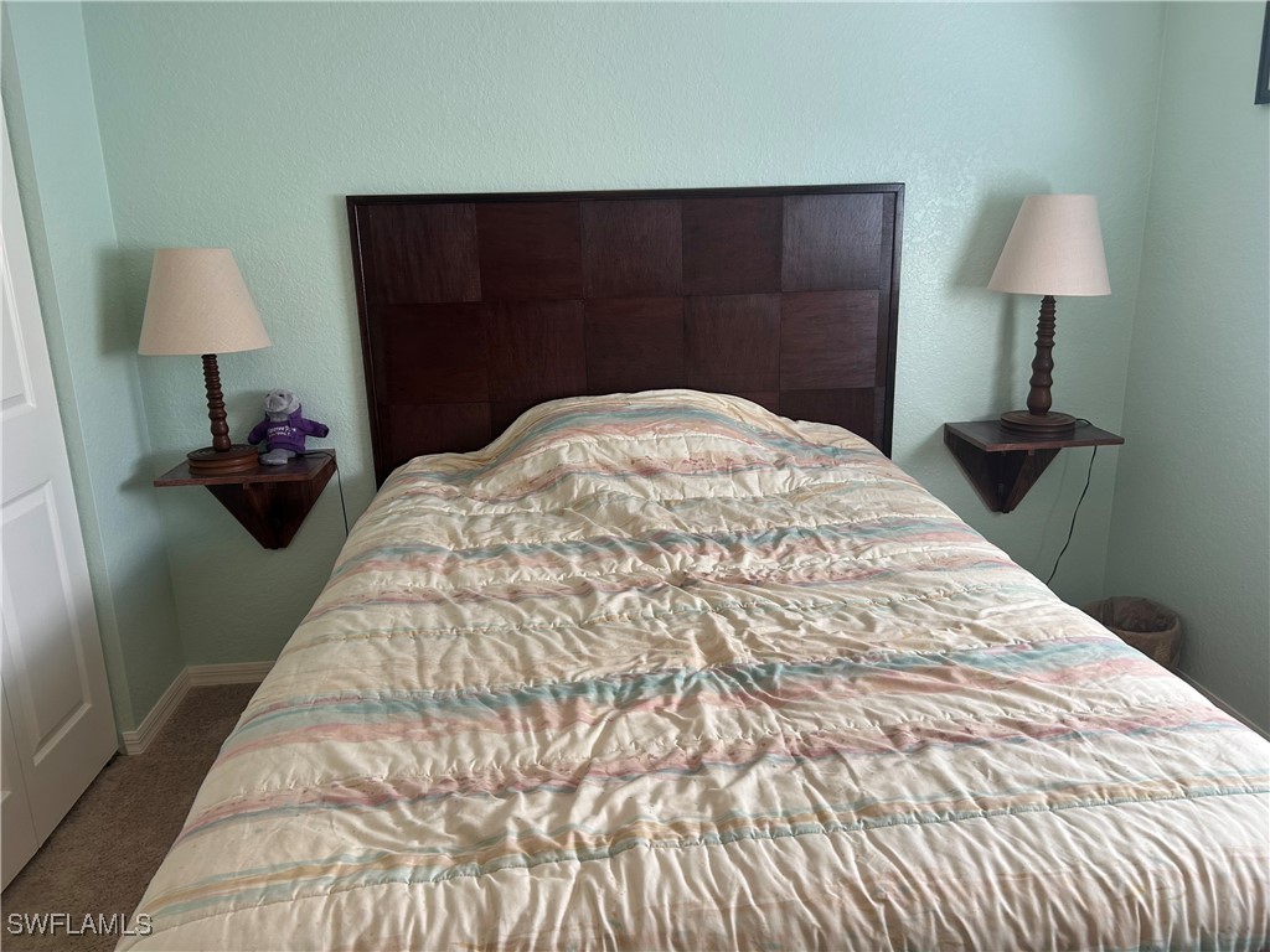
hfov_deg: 67.3
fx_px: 954
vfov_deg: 53.1
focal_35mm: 26
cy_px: 476
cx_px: 635
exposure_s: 1/120
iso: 64
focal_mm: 5.7
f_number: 1.5
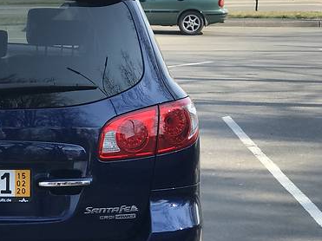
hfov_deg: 15.7
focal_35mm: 123
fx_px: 1144
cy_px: 144
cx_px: -18
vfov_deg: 12.0
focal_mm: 6.6
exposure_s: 1/323
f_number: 2.8
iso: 20
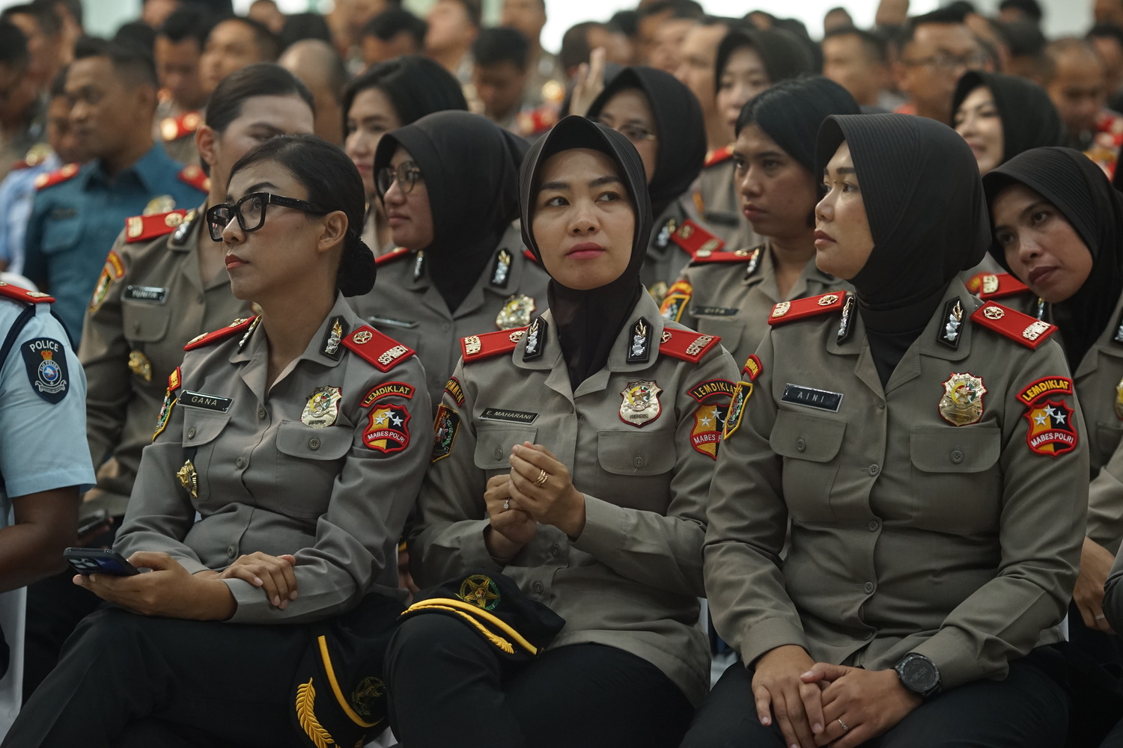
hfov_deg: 15.2
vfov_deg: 10.2
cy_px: 374
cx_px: 562
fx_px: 4211
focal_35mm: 135
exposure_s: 1/125
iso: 2000
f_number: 4
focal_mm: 135
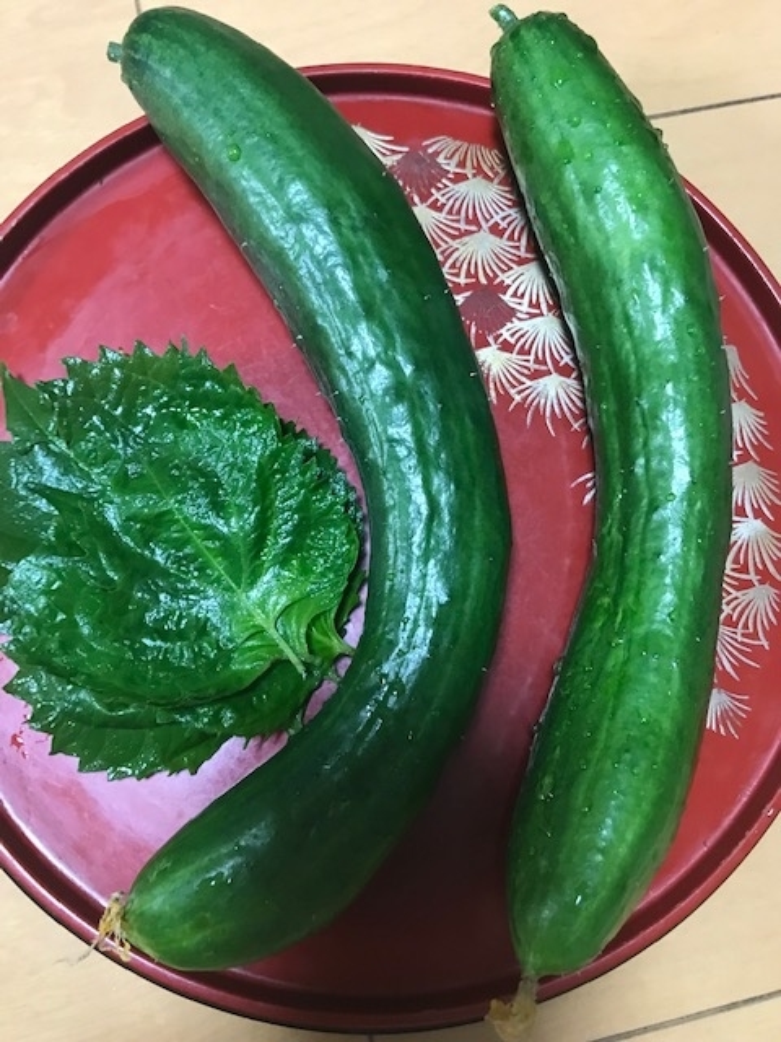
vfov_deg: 63.4
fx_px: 842
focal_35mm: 28
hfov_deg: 49.7
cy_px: 521
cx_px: 390
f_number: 1.8
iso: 64
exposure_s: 1/17
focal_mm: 3.99
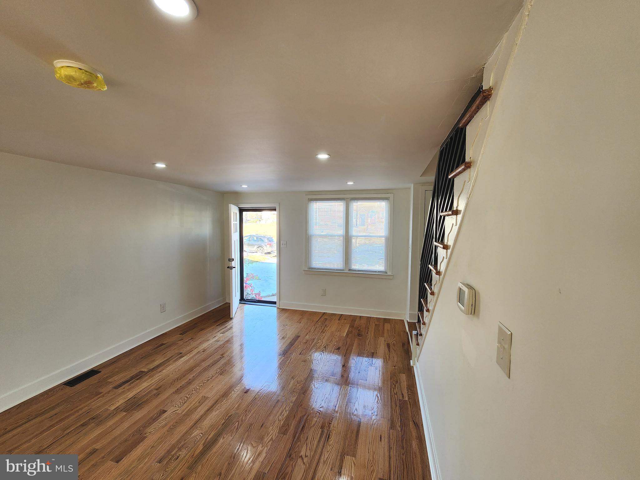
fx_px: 240
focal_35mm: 13
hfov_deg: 106.2
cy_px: 240
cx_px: 320
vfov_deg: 89.9
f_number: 2.2
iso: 80
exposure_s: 1/120
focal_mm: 2.2
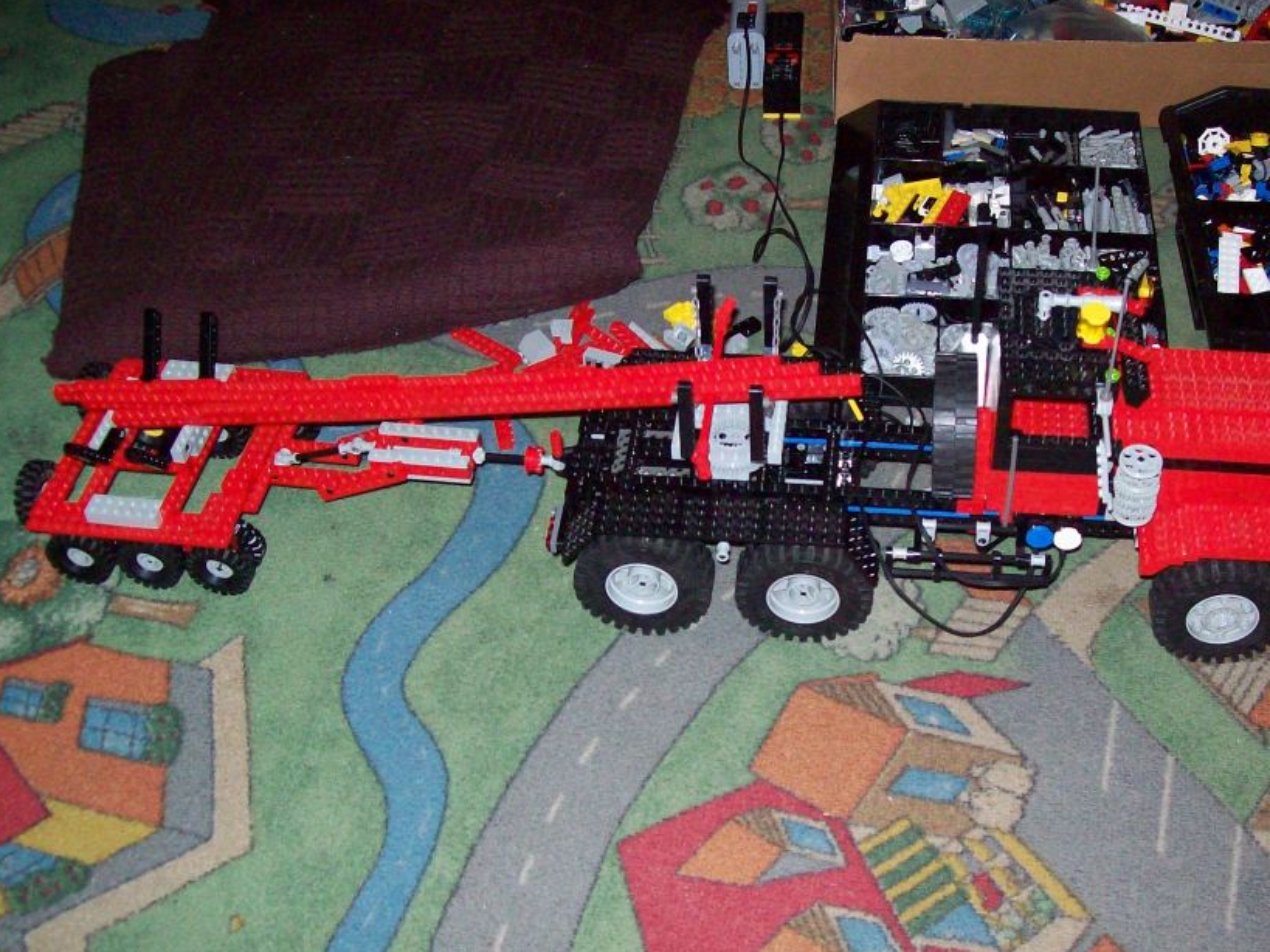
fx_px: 1651
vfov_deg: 32.2
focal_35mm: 45
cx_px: 749
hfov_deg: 41.9
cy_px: 512
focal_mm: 6
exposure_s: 1/64
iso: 200
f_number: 2.7
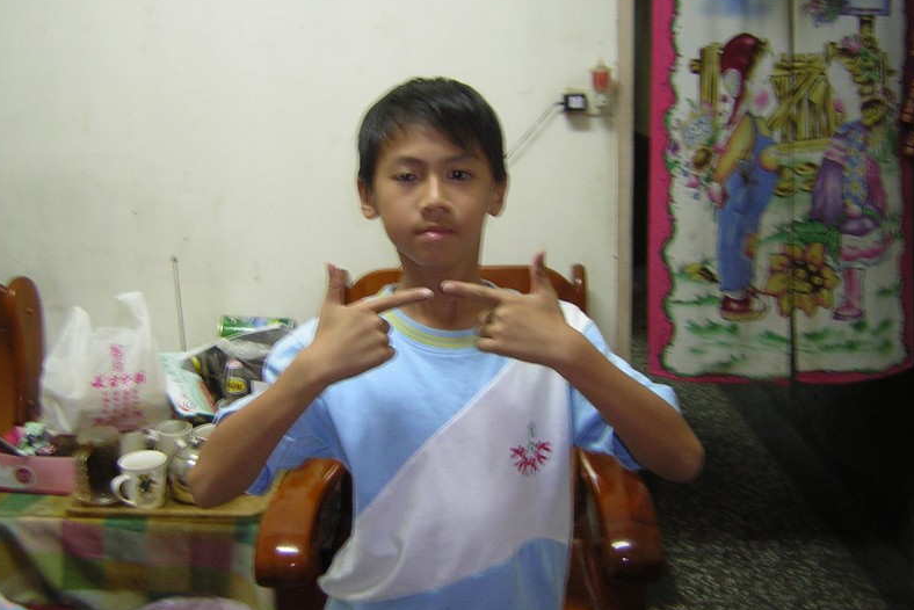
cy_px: 284
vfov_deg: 35.1
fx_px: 965
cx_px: 452
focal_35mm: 38
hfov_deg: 50.7
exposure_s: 1/5.5
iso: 59
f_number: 2.6
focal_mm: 4.7
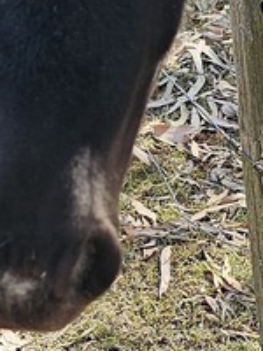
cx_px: 132
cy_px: 207
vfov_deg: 17.1
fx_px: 1165
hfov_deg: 12.9
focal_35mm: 115
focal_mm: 6.3
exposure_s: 1/114
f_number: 1.7
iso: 12
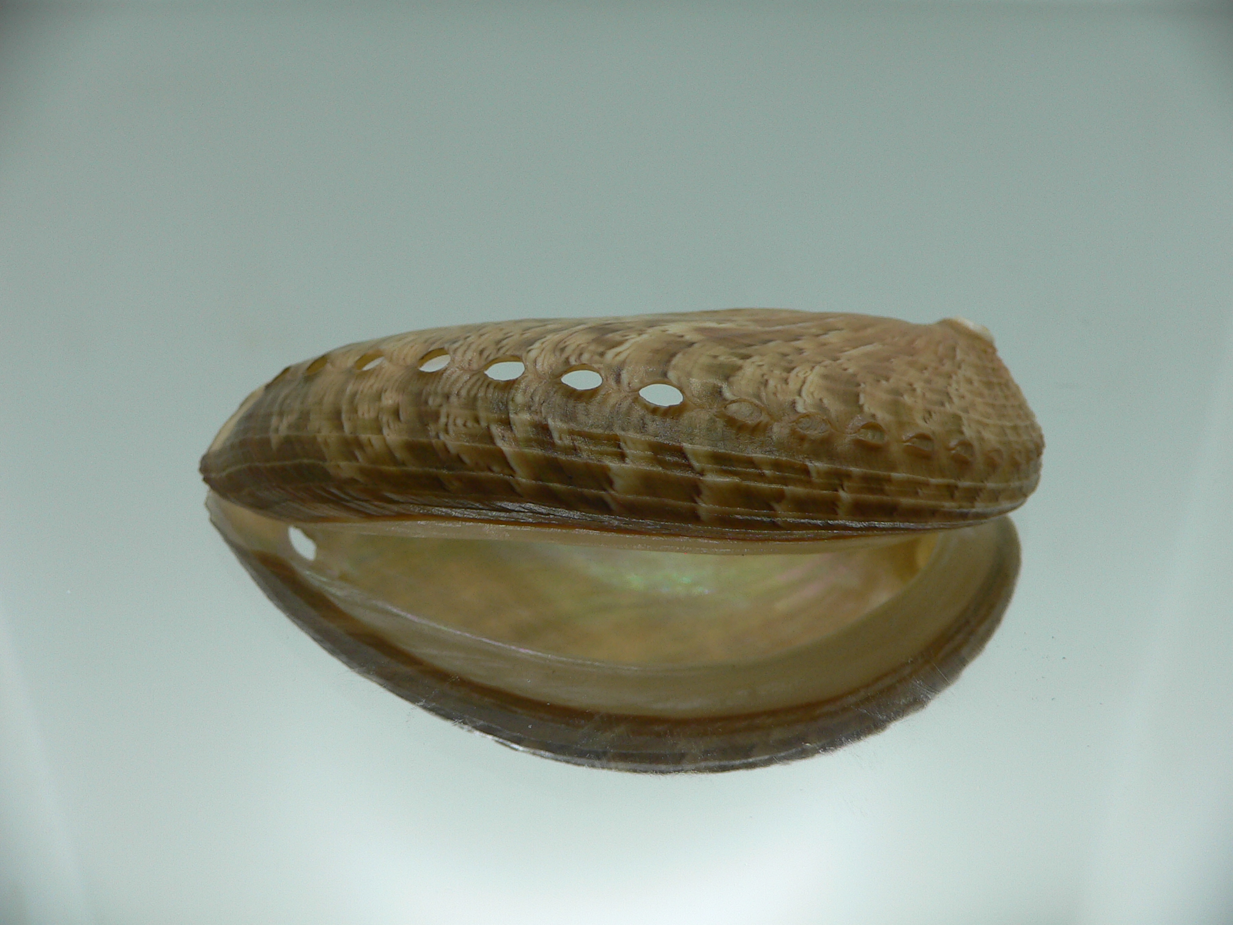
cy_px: 462
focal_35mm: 35
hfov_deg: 52.6
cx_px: 616
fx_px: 1247
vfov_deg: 40.7
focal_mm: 4.6
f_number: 2.8
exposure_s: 1/100
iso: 80
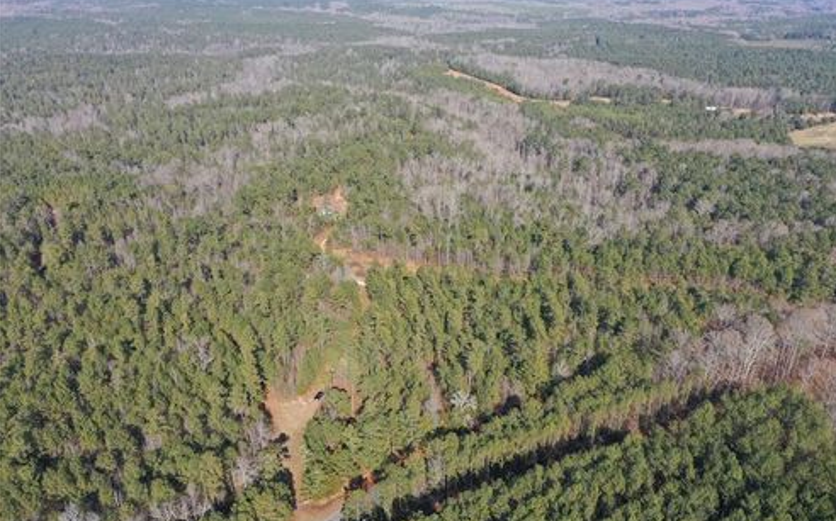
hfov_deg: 64.7
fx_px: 660
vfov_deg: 43.1
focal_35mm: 29
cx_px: 423
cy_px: 277
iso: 100
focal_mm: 10.26
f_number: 5
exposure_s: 1/320
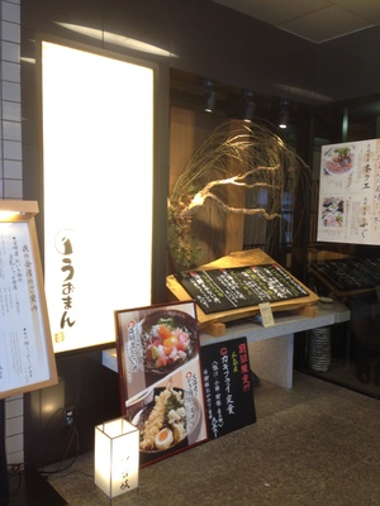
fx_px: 483
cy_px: 253
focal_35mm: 33
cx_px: 190
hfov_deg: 42.9
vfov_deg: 55.4
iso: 80
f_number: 2.4
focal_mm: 4.12
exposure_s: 1/20
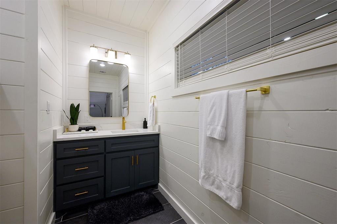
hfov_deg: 104.3
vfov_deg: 81.1
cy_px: 112
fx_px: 131
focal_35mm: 14
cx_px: 168
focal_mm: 14
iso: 200
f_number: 10
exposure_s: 1/40
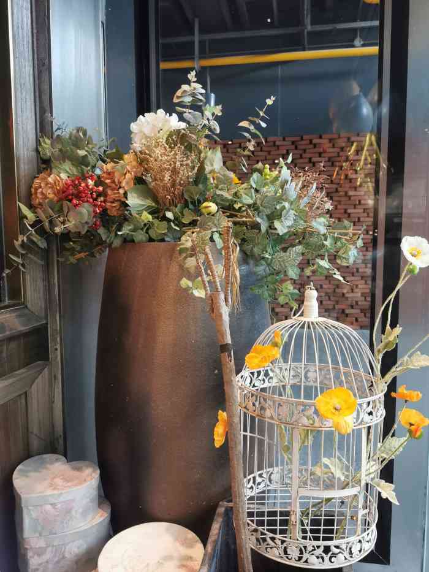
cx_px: 214
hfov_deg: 51.4
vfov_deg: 65.3
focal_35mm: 27
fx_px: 446
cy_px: 286
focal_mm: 5.56
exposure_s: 1/58.8
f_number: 1.6
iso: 400
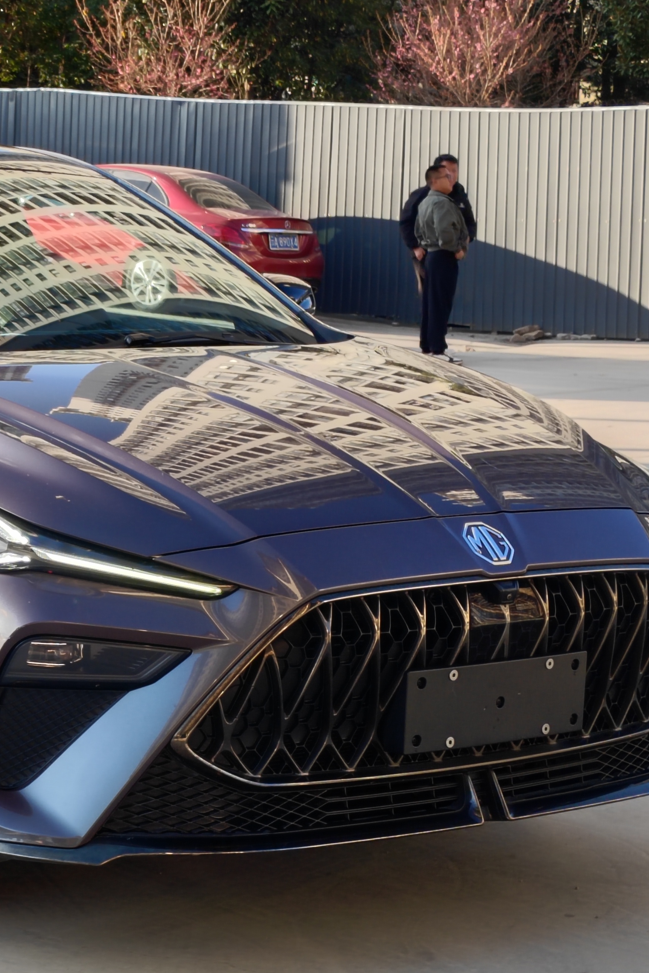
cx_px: -47
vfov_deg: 22.9
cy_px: 543
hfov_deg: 15.0
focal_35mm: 89
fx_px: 2407
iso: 100
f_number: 1.9
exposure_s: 1/290
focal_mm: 5.52
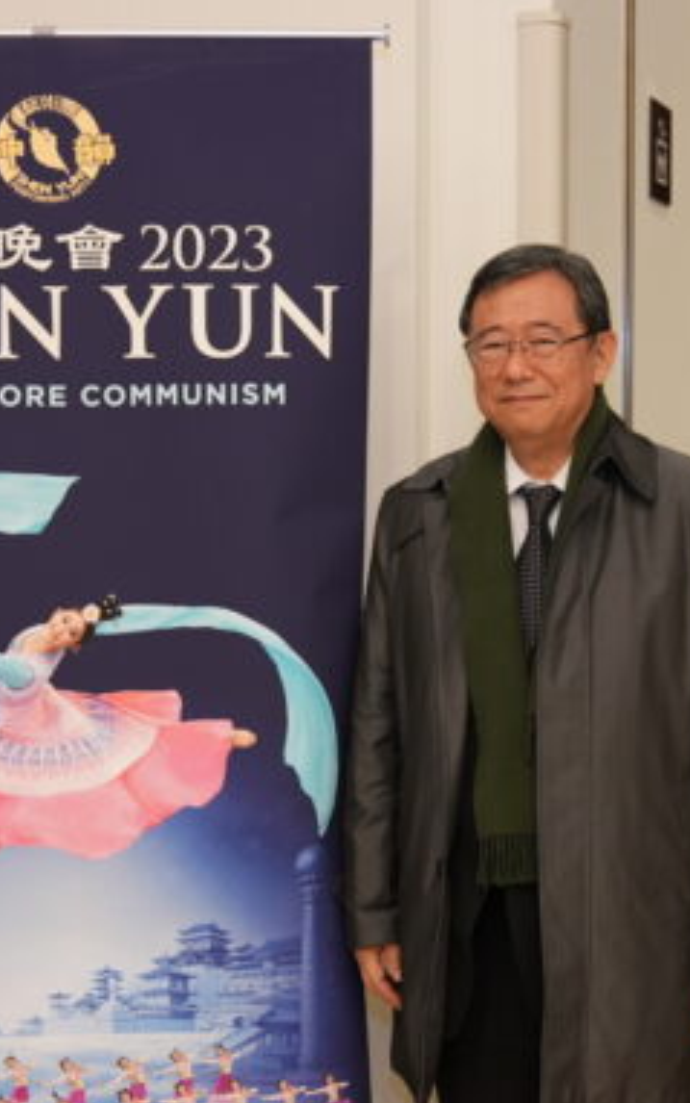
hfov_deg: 20.3
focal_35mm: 64
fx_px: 1924
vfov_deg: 32.0
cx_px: 393
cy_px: 573
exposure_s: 1/100
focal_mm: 40
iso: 800
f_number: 2.8
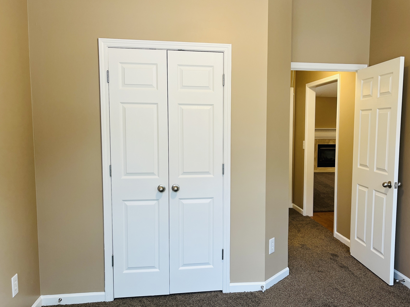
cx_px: 230
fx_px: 367
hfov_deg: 58.2
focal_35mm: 31
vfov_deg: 45.4
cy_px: 161
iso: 64
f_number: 1.6
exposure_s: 1/60
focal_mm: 5.1
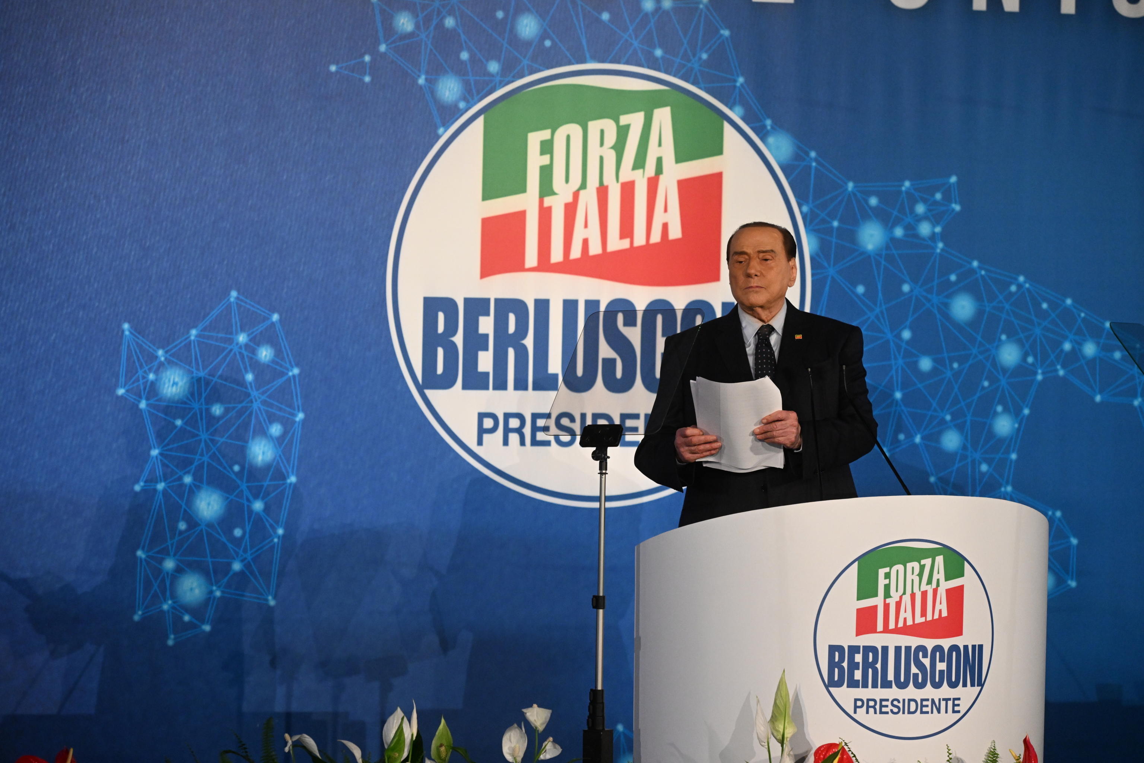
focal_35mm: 130
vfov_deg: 10.5
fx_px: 4131
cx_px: 572
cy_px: 382
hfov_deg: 15.8
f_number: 4.5
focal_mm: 130
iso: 4000
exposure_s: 1/320
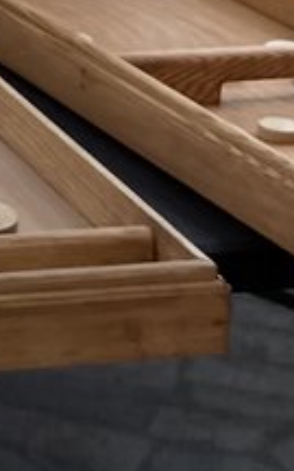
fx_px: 2538
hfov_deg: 6.4
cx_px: -311
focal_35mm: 198
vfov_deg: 10.2
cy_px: -249
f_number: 1.8
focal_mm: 3.99
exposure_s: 1/120
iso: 25
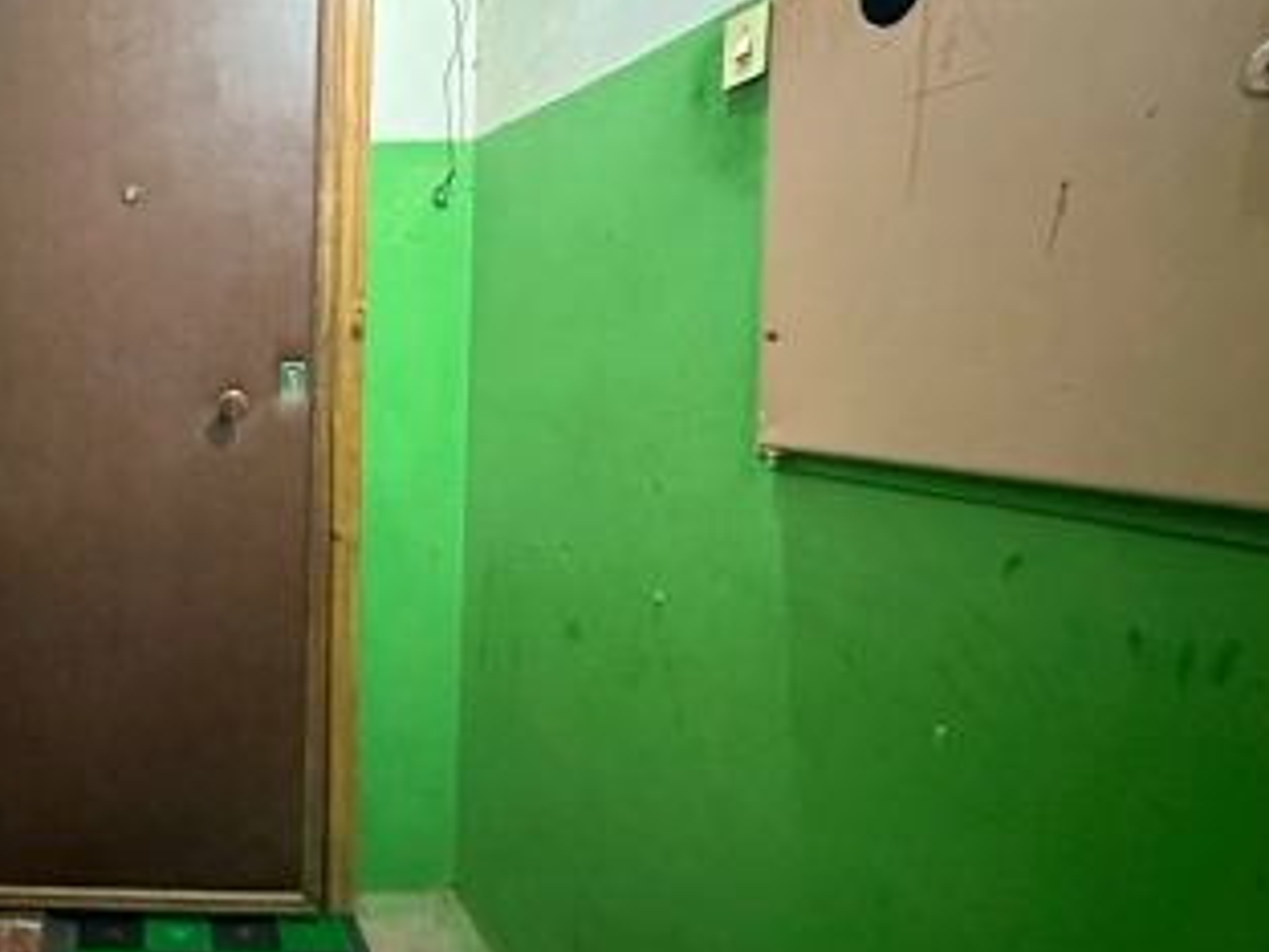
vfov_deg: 49.6
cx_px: 118
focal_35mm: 28
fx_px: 1026
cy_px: 419
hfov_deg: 54.8
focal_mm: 2.22
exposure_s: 1/34
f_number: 2.2
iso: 1000
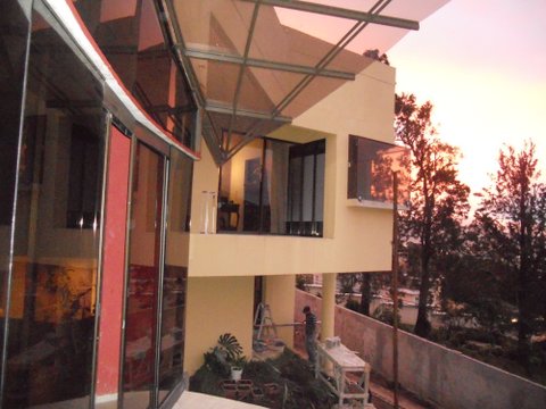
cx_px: 273
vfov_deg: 51.4
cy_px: 204
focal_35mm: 27
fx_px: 426
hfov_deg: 65.3
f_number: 3.2
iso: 1600
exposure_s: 1/25
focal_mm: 4.9
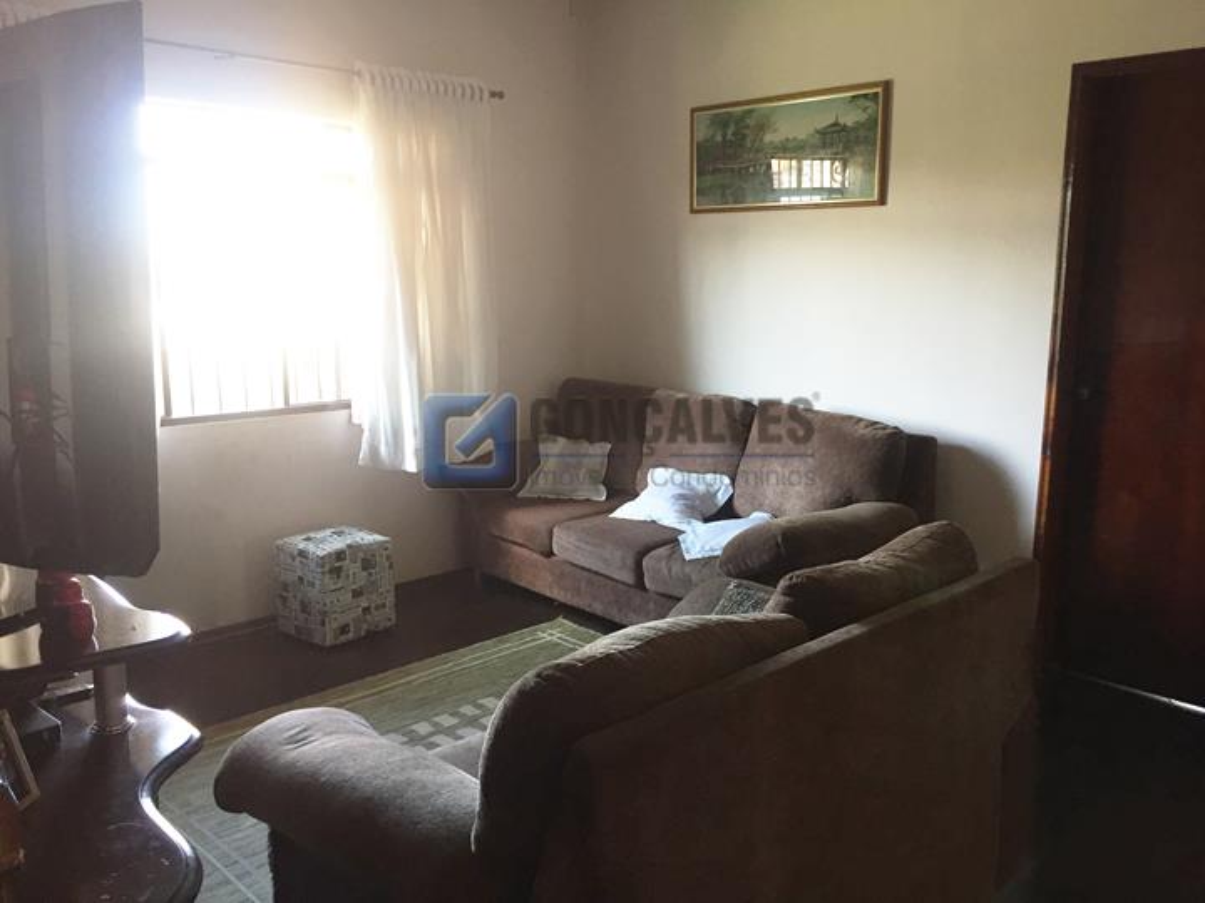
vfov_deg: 48.2
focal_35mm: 29
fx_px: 1010
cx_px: 602
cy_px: 452
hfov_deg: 61.7
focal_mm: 4.15
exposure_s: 1/30
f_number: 2.2
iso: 100
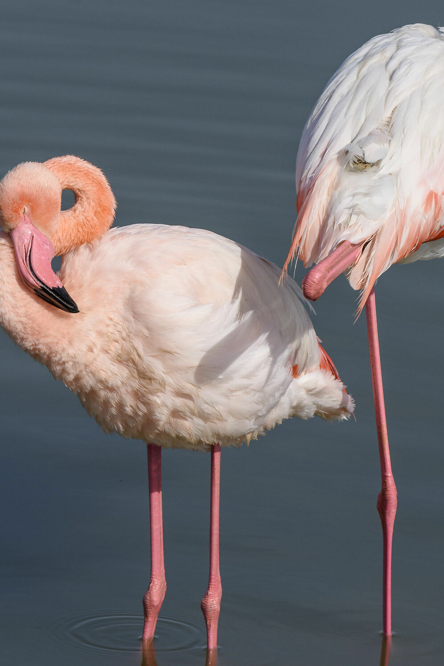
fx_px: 12481
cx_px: 332
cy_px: 260
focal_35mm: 675
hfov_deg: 2.0
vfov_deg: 3.1
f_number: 9
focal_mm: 280
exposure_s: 1/1000
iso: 160
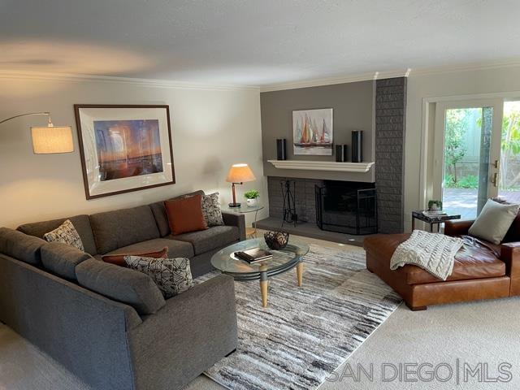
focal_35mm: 26
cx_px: 260
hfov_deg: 67.3
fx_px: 391
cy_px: 195
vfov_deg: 53.1
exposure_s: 1/60
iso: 160
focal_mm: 4.2
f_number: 1.6
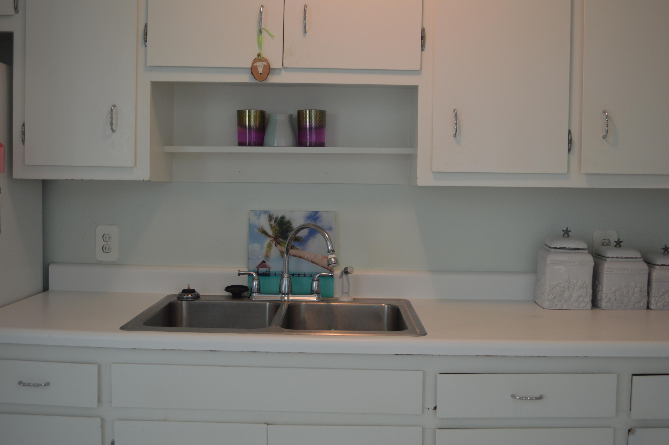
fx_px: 668
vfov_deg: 36.8
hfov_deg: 53.2
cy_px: 222
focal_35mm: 36
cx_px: 334
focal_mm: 24
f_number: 4
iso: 400
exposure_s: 1/50
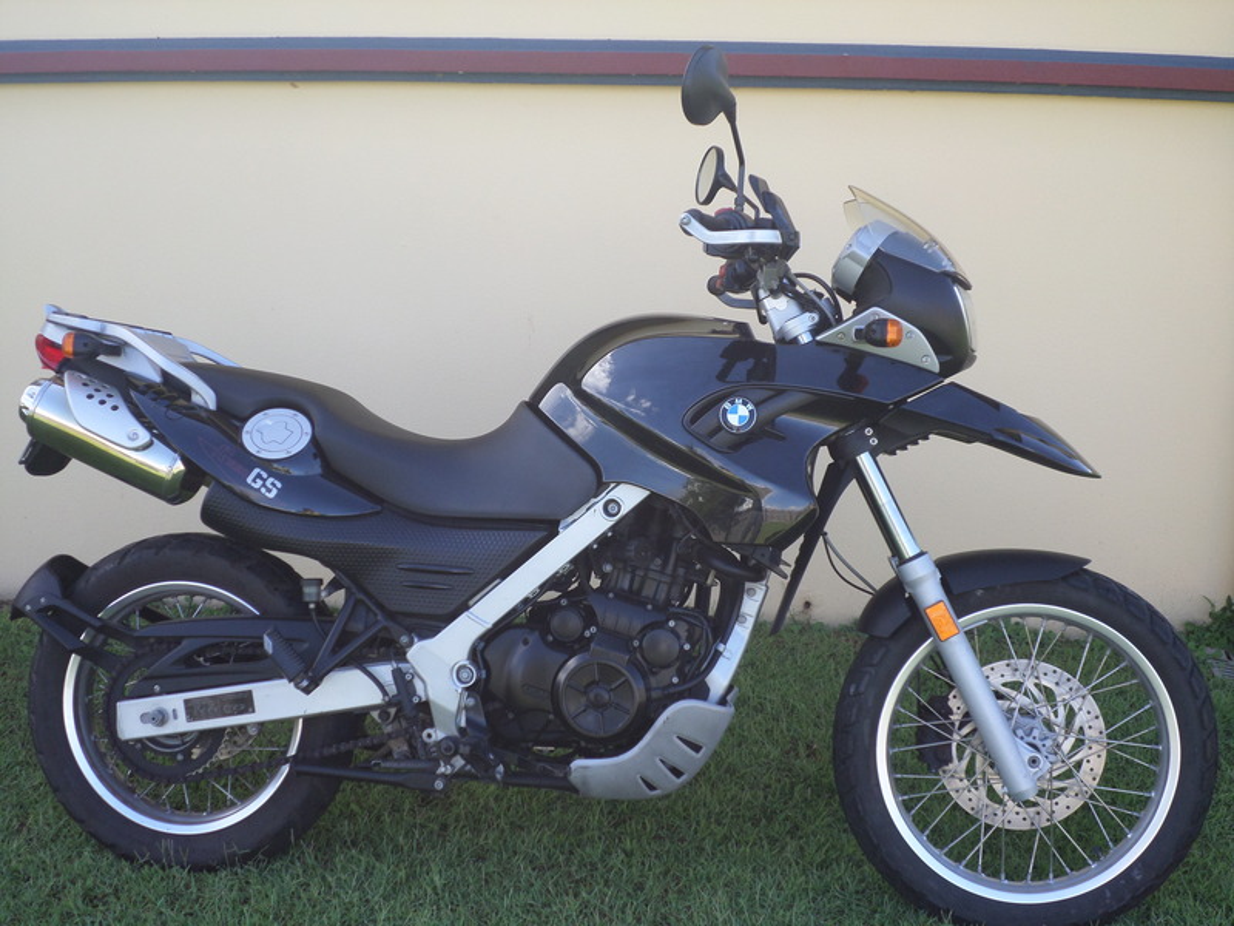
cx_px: 617
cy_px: 463
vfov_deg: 33.6
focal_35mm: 43
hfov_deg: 43.9
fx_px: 1533
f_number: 3.2
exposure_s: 1/180
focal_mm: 7.8
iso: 80
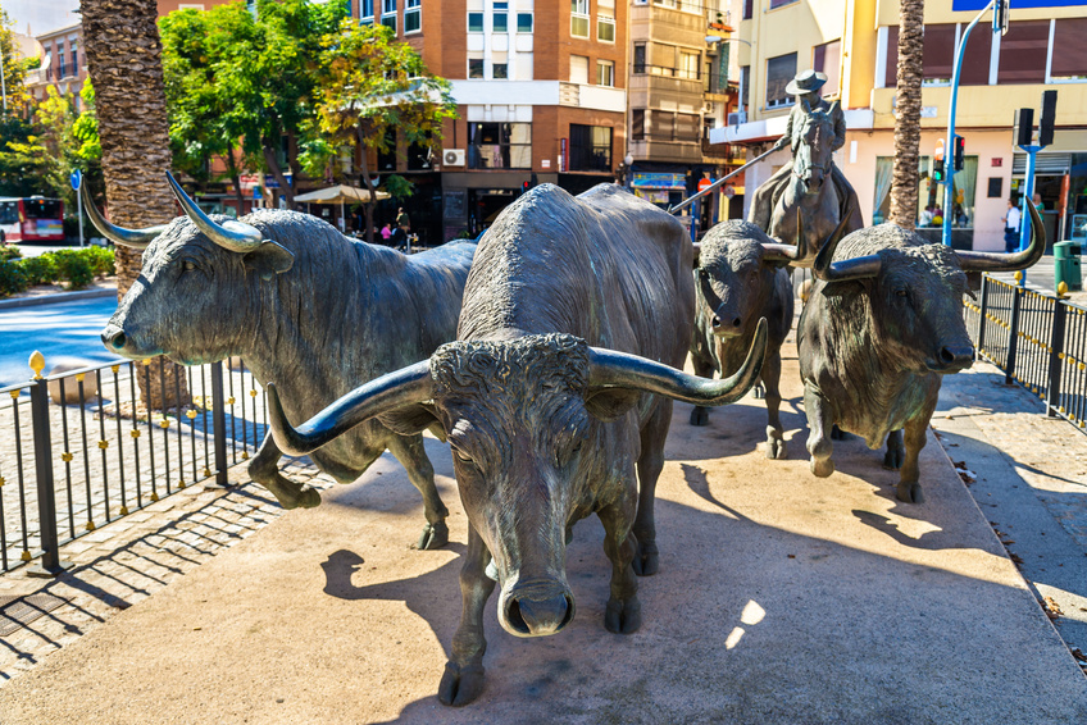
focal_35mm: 32
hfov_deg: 58.7
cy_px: 362
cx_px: 544
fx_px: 966
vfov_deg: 41.1
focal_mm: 32
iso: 100
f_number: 6.3
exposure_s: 1/80
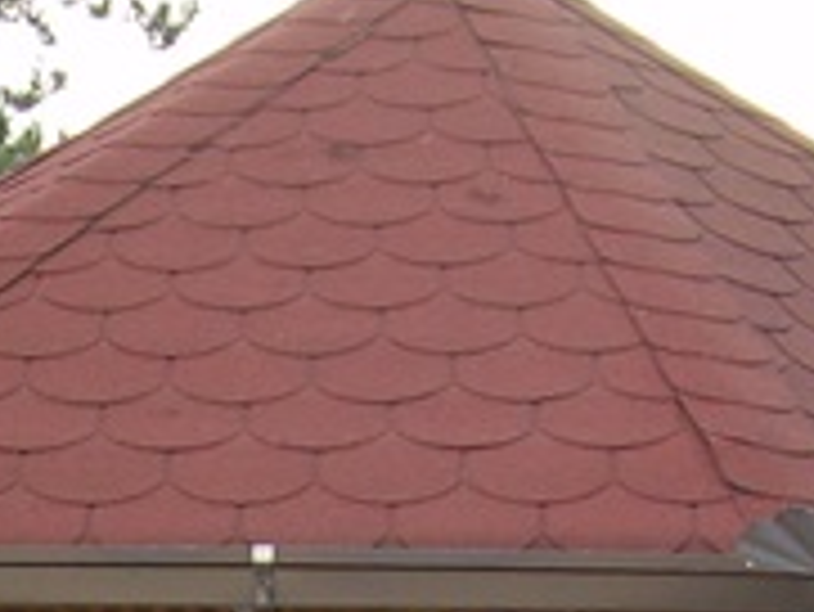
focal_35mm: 168
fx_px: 3953
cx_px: 157
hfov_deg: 11.7
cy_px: 1148
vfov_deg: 8.5
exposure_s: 1/92.5
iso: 50
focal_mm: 6.3
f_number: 2.8
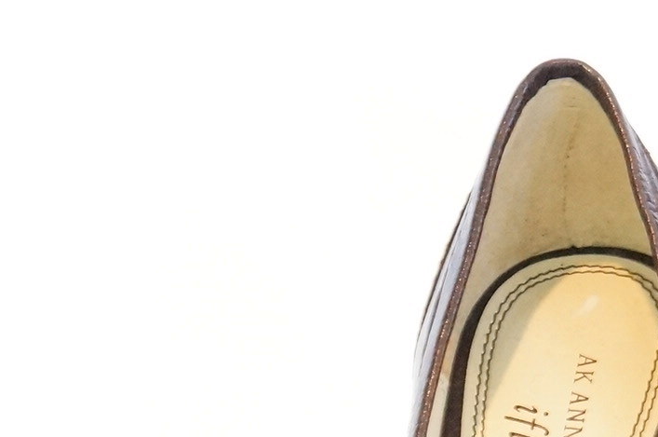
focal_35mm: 182
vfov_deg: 7.4
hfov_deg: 11.0
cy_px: 605
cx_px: 863
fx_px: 3316
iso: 3200
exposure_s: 1/60
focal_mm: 35
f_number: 5
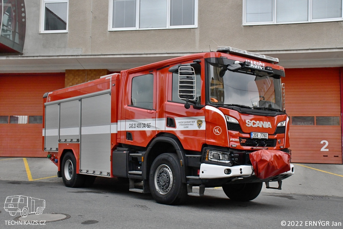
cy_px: 114
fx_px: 381
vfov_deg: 33.4
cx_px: 172
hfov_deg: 48.5
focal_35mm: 40
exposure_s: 1/640
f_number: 13
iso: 3200
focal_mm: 27
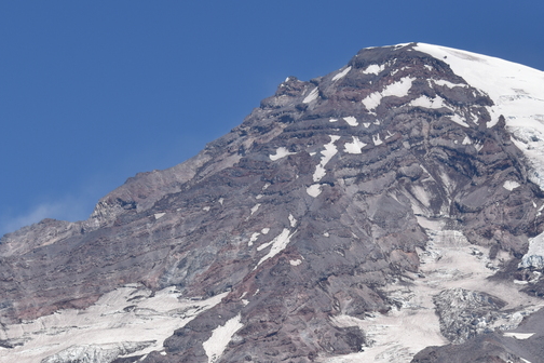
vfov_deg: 6.9
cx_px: 256
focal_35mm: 198
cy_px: 358
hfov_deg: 10.4
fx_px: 2992
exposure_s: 1/320
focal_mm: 78
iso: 100
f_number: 9
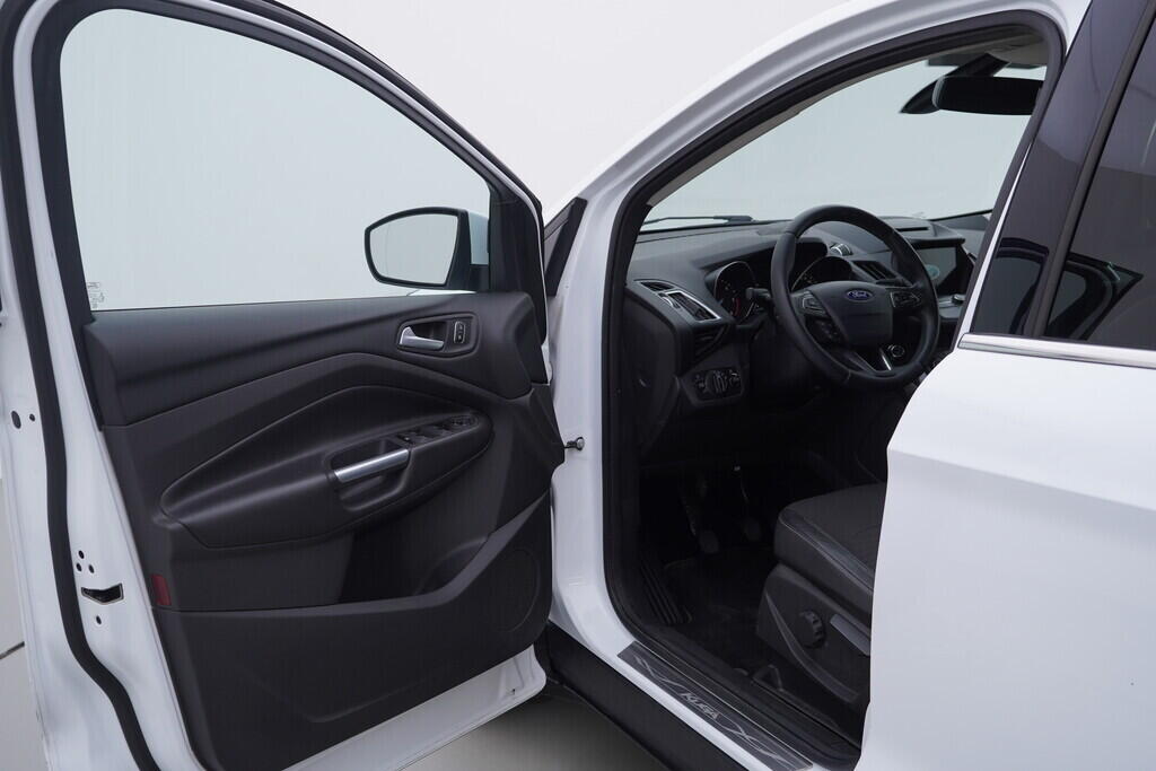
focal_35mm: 36
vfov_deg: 36.9
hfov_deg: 53.1
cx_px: 578
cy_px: 386
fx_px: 1156
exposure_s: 1/80
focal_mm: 24
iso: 125
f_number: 4
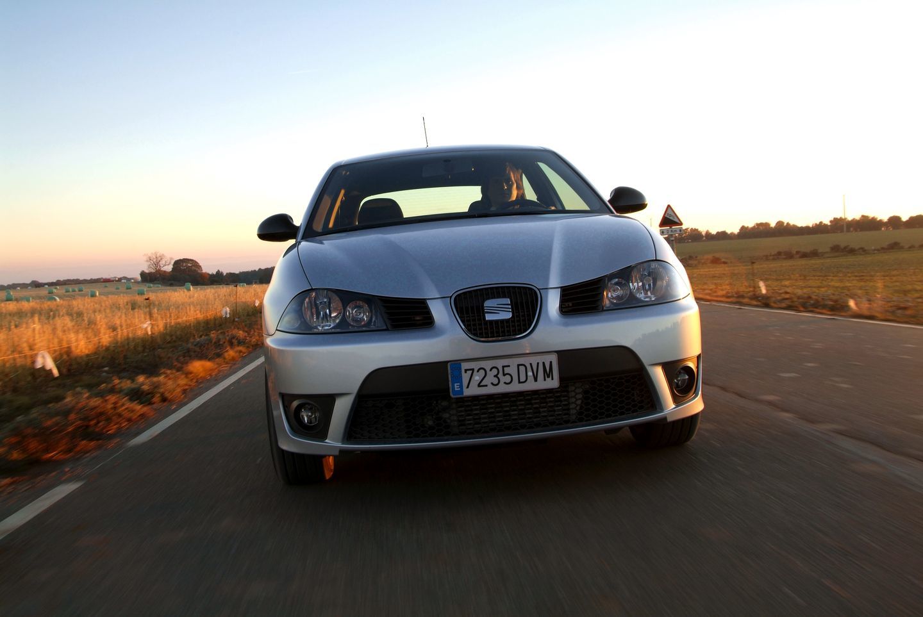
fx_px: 924
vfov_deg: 36.9
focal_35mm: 36
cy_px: 308
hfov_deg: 53.1
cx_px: 462
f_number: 6.7
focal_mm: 24
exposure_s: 1/30
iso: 160
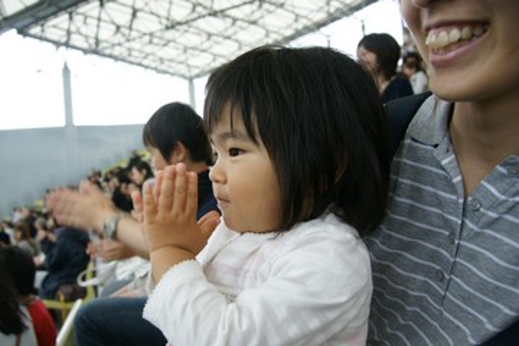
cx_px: 222
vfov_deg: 46.3
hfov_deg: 65.2
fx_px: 404
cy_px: 194
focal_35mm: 28
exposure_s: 1/80
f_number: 3.5
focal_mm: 16
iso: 800
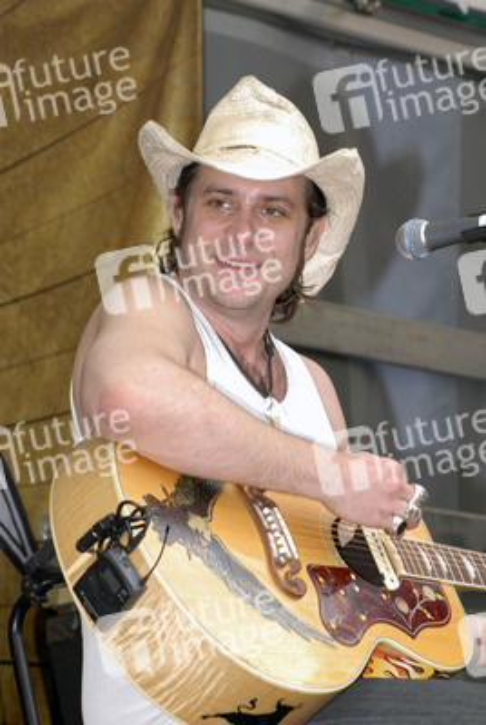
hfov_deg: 9.2
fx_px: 3027
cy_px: 362
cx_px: 243
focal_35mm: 150
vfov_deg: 13.7
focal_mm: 100
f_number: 9
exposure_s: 1/80
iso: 400
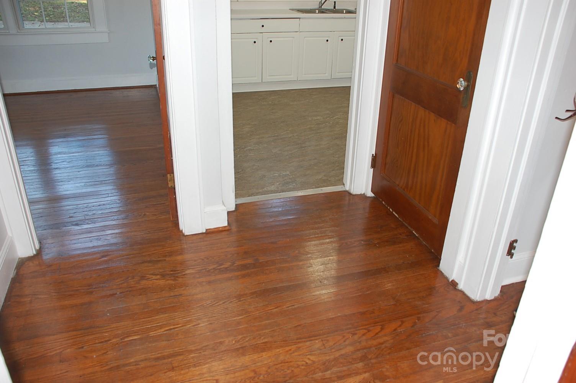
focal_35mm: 30
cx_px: 288
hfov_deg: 62.0
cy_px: 192
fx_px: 480
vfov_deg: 43.5
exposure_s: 1/60
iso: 400
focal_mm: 20
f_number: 3.8
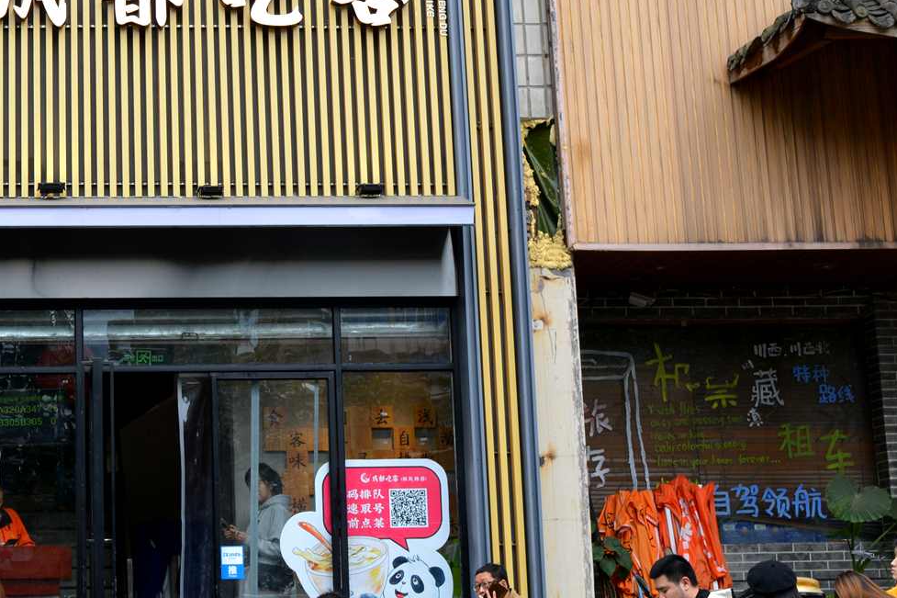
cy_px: 152
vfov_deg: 15.8
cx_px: 108
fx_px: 2142
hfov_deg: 23.1
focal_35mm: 86
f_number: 8
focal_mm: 28
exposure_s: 1/60
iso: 125
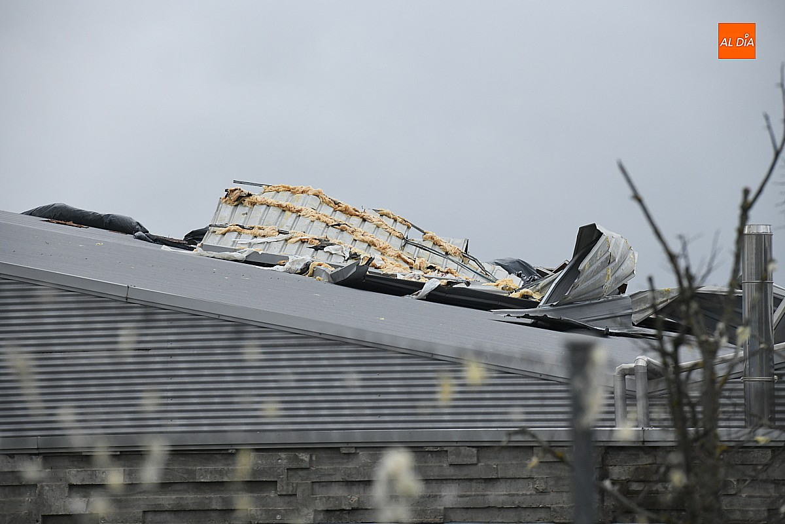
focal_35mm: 200
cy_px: 262
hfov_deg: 10.3
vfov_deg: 6.9
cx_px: 392
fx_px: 4361
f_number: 6.3
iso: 2000
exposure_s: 1/125
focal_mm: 200
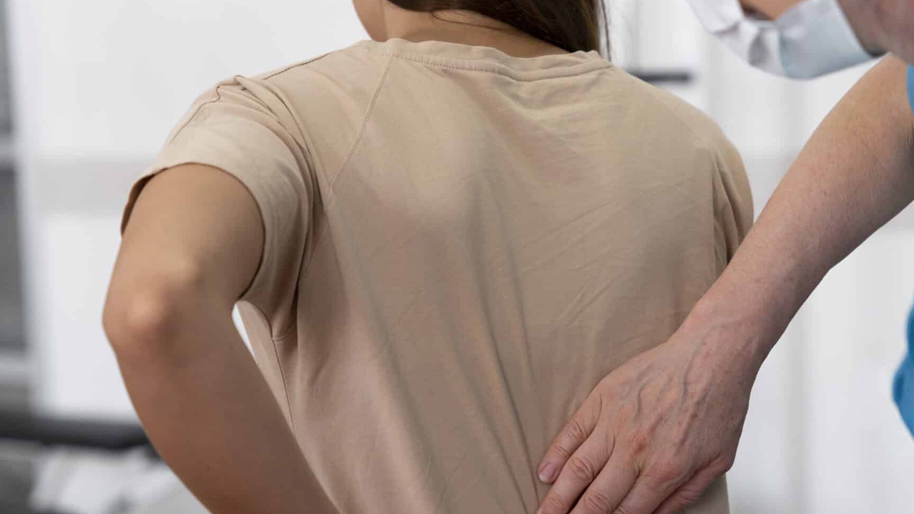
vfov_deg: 12.2
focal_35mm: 99
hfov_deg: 21.5
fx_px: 2402
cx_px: 530
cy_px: 404
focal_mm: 63.7
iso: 500
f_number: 2.8
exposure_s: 1/250
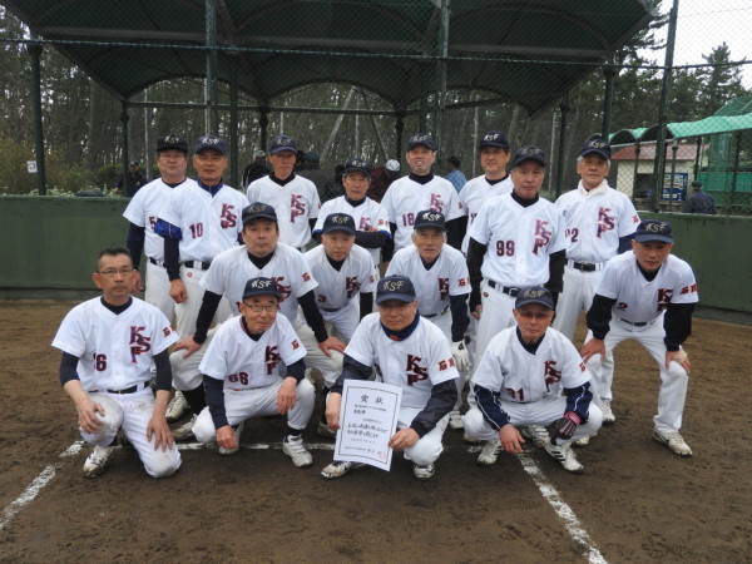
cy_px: 282
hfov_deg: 60.0
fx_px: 652
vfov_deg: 46.8
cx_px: 376
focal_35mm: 30
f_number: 3.5
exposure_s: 1/30
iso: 250
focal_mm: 5.4
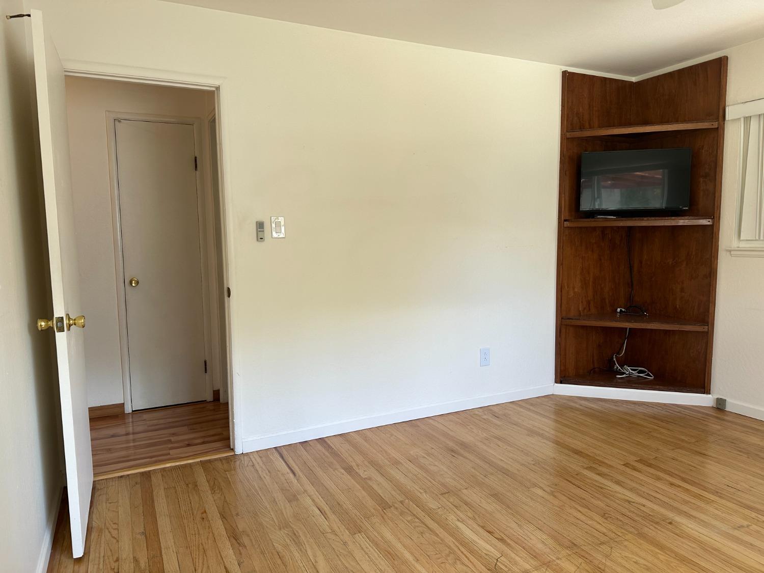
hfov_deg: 71.6
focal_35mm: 24
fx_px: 530
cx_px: 382
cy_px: 286
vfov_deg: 56.8
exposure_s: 1/121
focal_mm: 6.86
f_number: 1.78
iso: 80
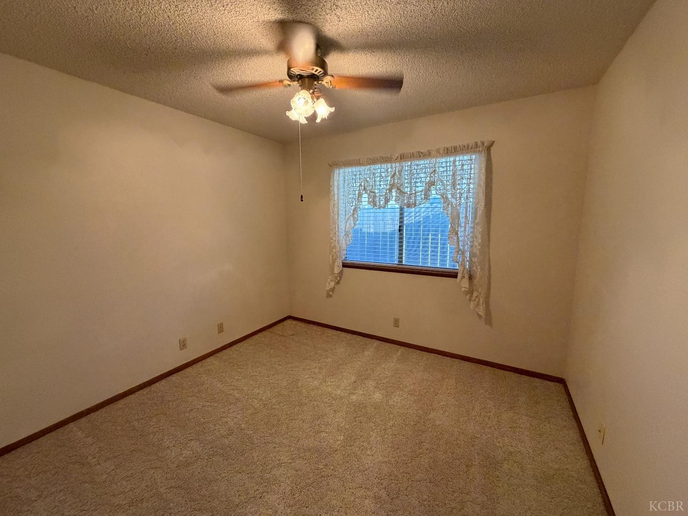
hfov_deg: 102.1
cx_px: 344
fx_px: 278
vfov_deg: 85.7
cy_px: 258
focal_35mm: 14
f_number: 2.2
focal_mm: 2.22
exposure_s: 1/60
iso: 400
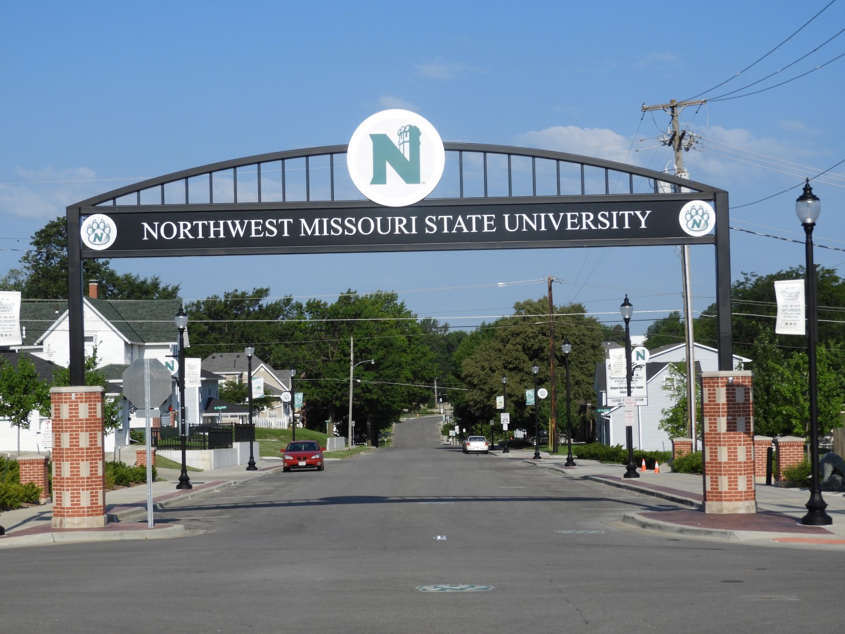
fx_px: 1953
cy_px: 317
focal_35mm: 80
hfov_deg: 24.4
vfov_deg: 18.4
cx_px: 422
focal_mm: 14.3
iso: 100
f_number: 4.5
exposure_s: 1/1250
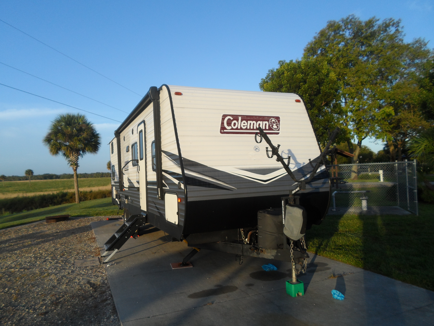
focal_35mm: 25
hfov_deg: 69.4
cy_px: 163
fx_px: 313
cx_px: 217
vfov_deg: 54.9
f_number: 2.5
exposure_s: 1/1000
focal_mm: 4.5
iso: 80
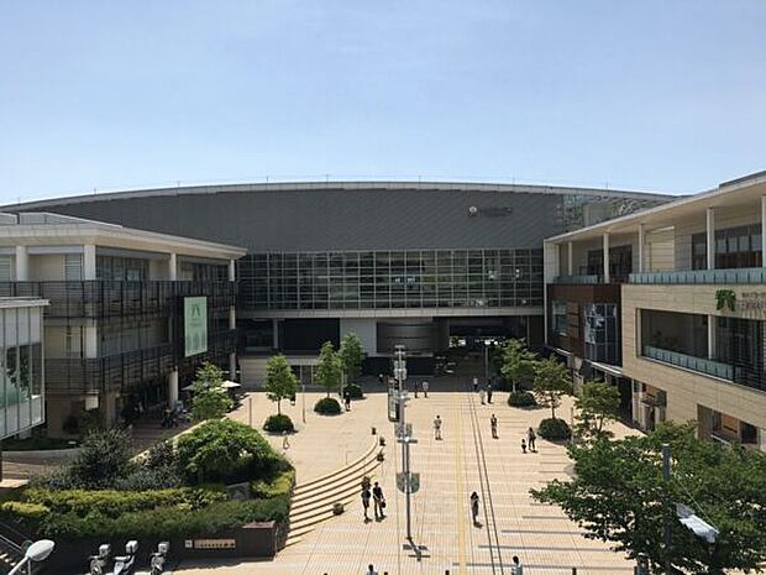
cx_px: 383
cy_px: 288
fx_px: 642
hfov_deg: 61.7
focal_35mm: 29
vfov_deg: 48.2
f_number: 2.2
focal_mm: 4.15
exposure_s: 1/1972
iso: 25
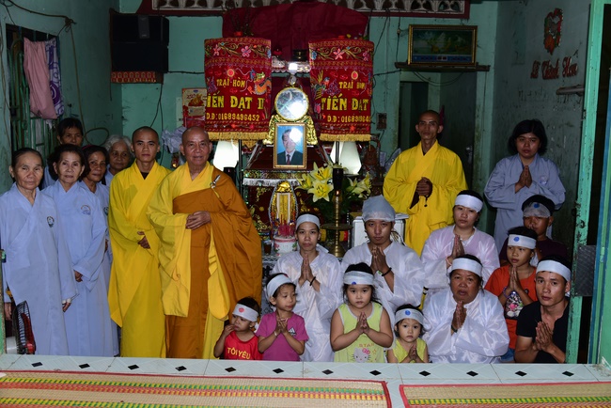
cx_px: 306
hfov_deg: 50.7
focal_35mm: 38
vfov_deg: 35.1
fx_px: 645
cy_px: 204
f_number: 5
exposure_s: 1/80
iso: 500
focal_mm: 38
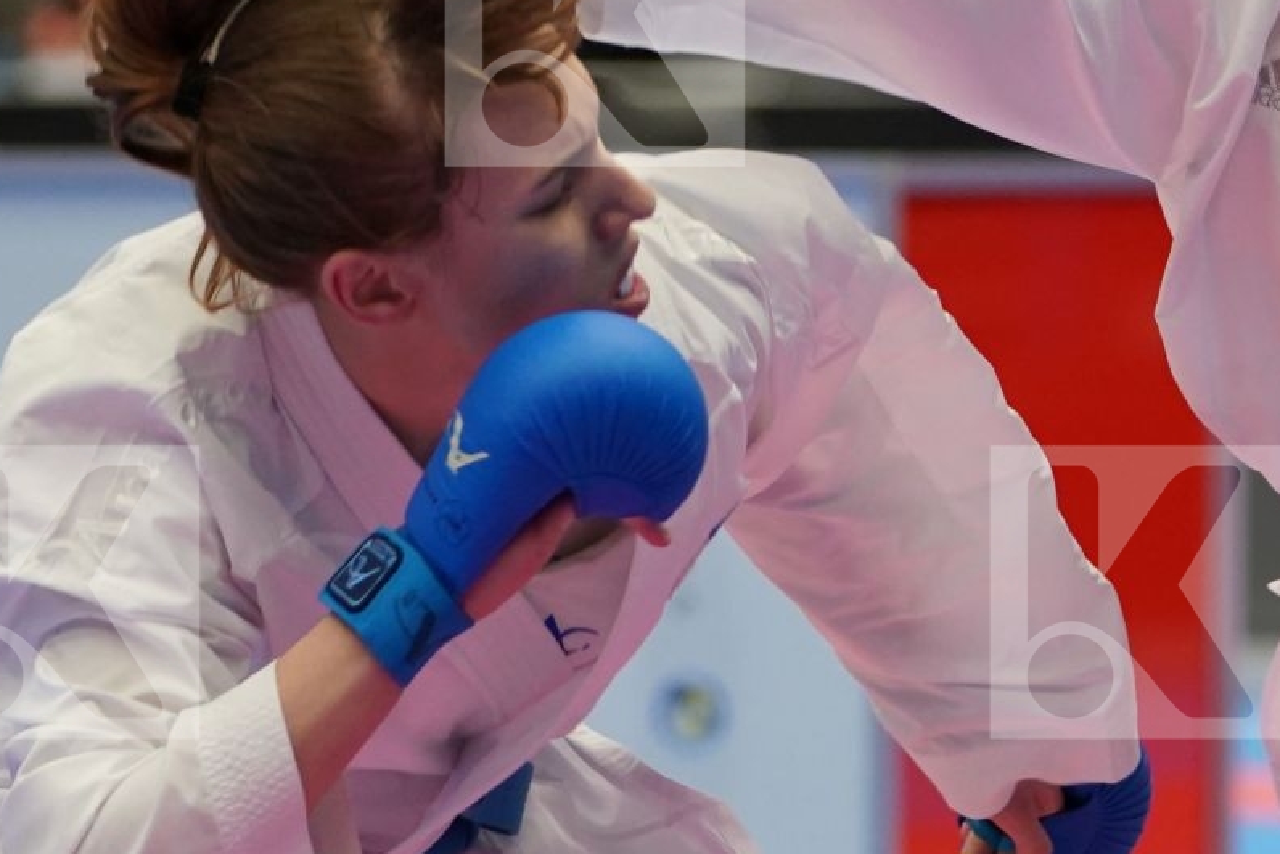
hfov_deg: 5.8
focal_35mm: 355
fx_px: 12624
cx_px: 1140
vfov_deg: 3.9
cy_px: 21
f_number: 2.8
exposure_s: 1/1000
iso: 2000
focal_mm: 105
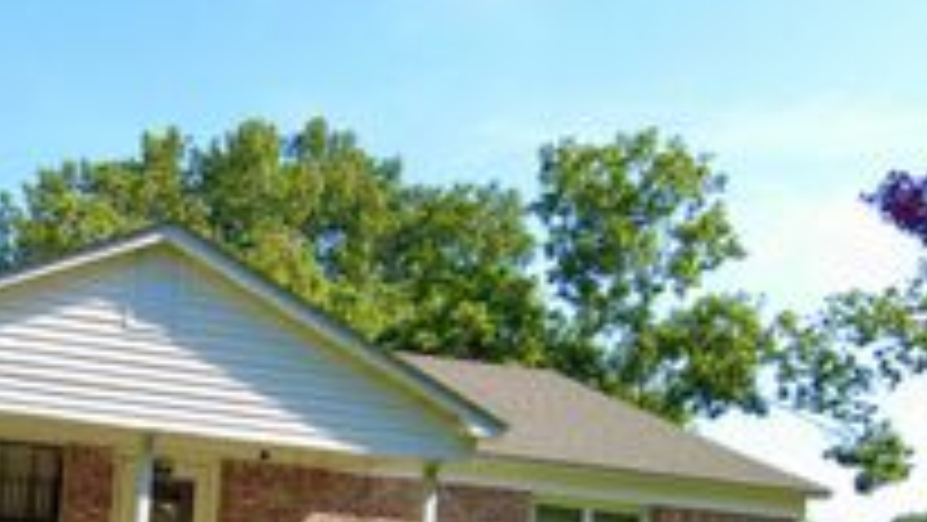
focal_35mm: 53
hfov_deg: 33.7
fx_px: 1303
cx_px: -108
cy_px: 560
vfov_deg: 21.6
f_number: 1.8
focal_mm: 4.4
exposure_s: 1/640
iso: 100
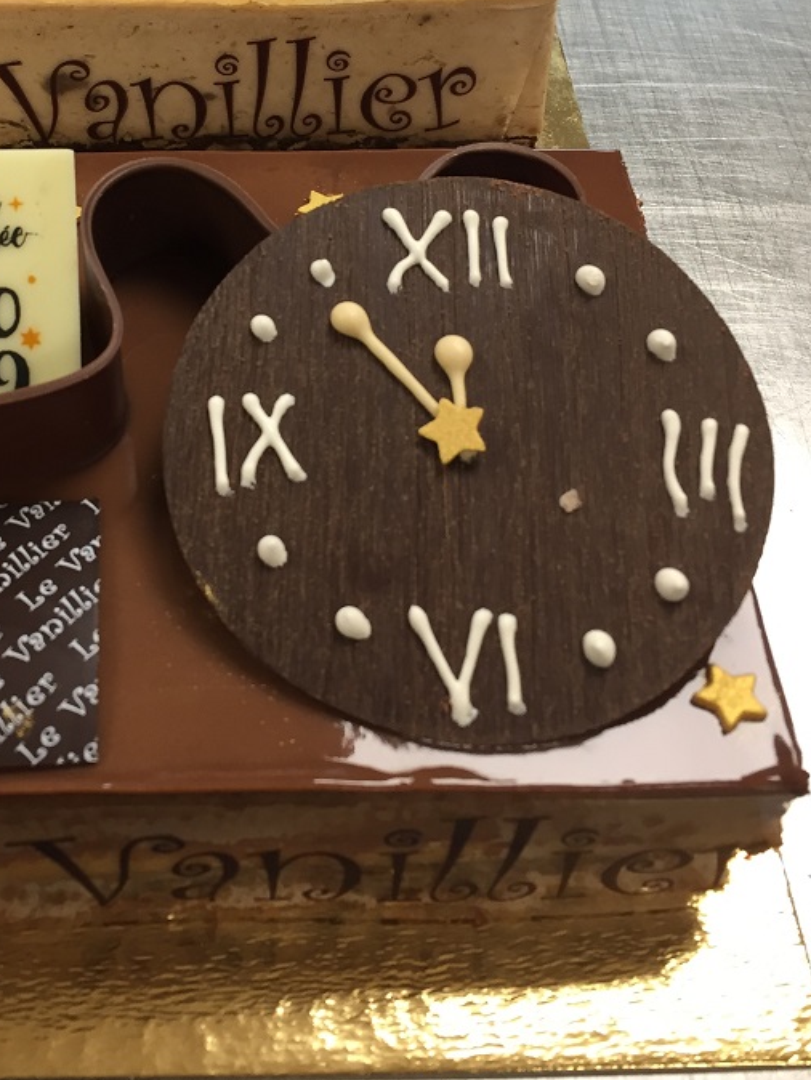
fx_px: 1342
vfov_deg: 43.1
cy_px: 340
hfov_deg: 33.2
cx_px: 245
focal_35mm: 43
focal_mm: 4.15
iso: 40
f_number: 2.2
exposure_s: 1/33
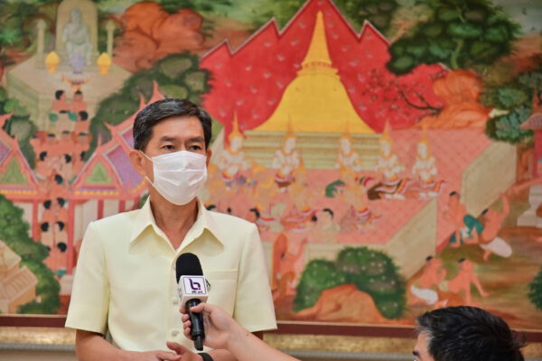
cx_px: 271
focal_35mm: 120
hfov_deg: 17.1
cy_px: 180
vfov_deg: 11.4
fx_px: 1807
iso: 3200
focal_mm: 120
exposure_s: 1/200
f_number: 4
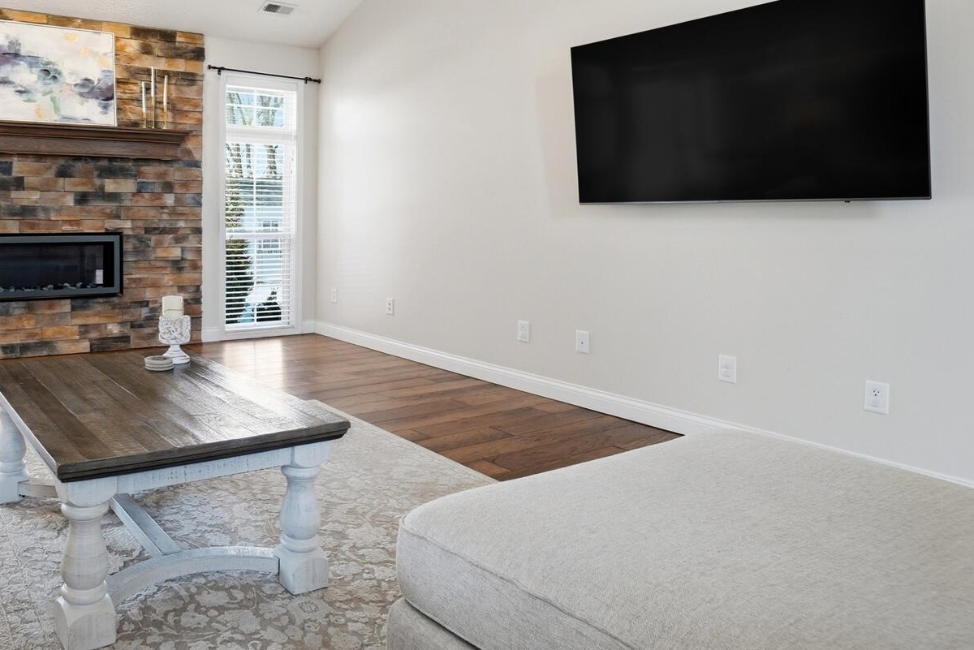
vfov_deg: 50.6
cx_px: 249
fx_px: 677
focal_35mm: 25
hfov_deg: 67.2
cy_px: 231
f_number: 4
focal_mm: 10
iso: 100
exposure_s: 1/800
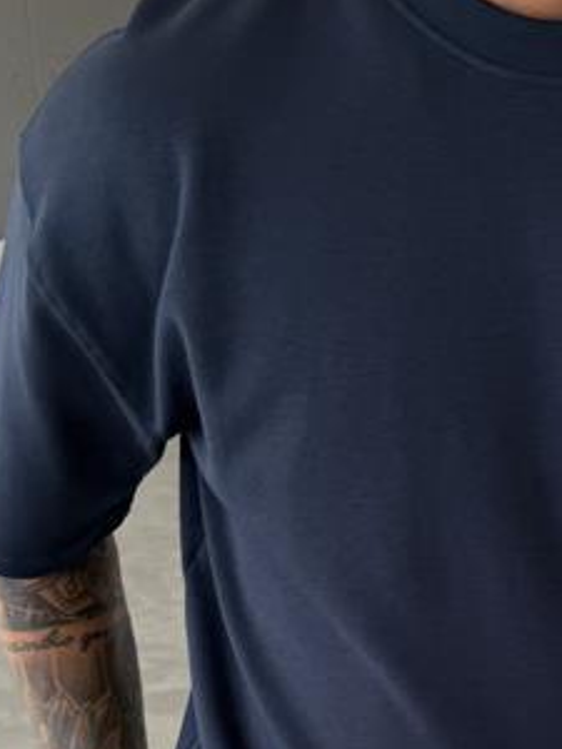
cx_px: 477
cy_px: 776
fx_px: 1385
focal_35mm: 64
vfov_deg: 28.1
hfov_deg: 22.5
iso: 80
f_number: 1.78
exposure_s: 1/521
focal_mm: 6.76
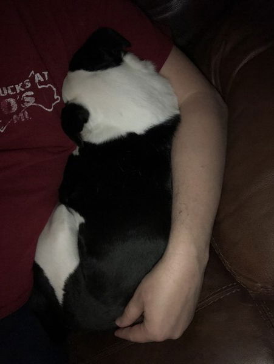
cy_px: 182
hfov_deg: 44.2
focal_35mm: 32
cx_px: 137
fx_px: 337
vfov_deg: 56.8
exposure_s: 1/16
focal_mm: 2.87
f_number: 2.2
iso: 400
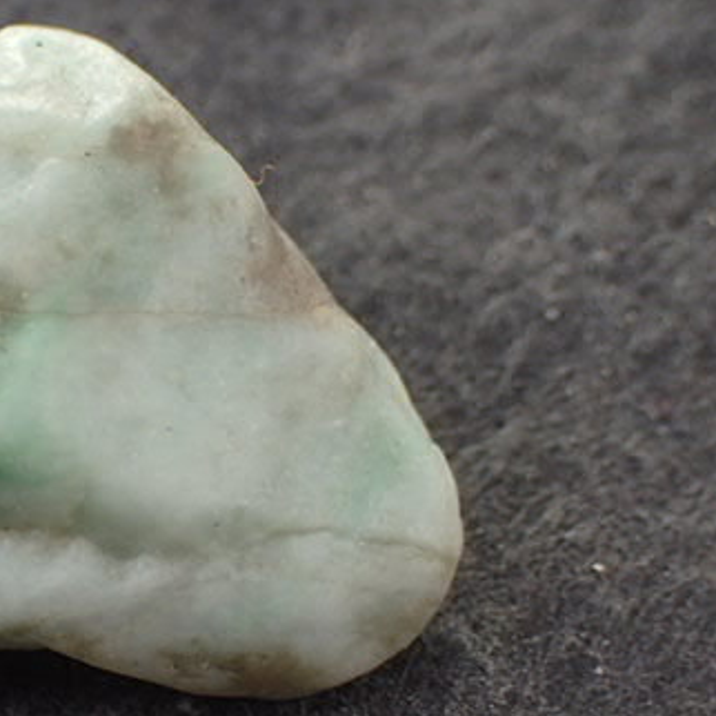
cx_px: 67
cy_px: 385
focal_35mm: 107
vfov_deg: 16.3
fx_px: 2504
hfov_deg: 16.1
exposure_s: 1/250
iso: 250
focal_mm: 11.01
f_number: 3.6
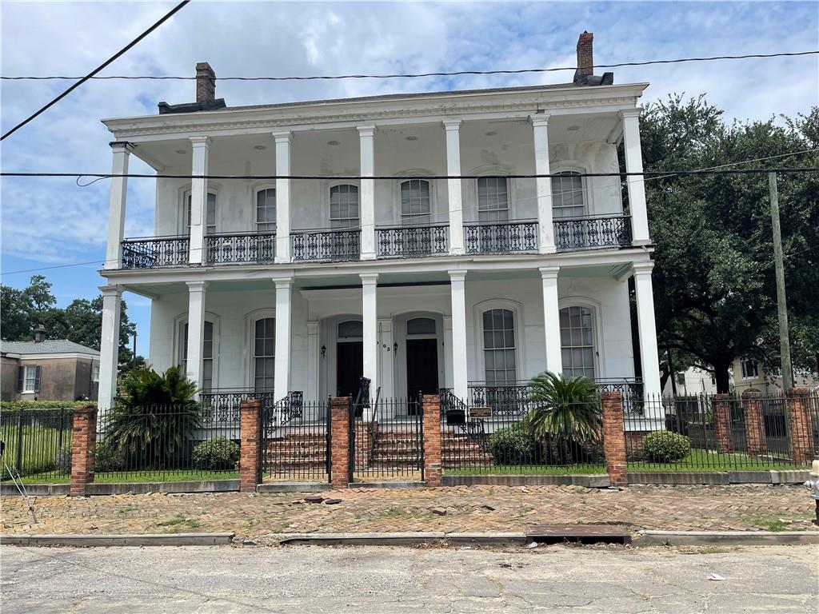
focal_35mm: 25
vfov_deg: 54.9
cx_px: 410
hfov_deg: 69.4
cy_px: 307
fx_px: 591
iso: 32
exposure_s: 1/4202
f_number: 1.6
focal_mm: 5.1
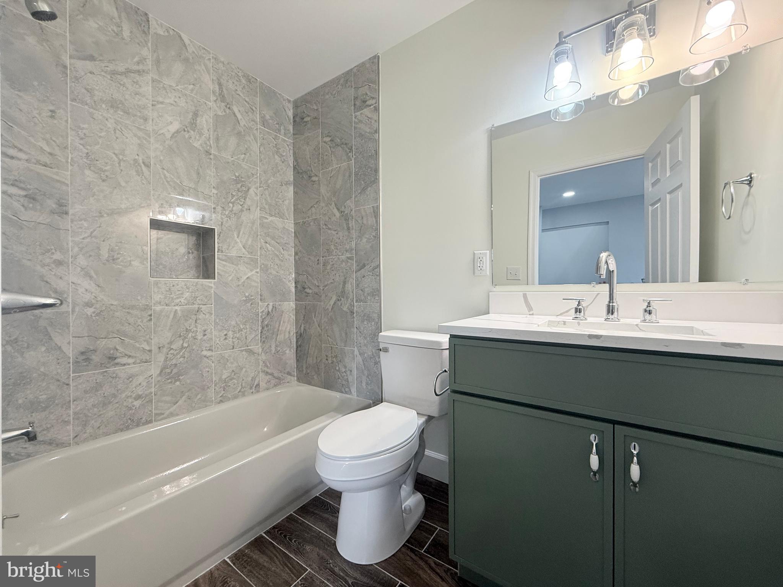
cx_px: 392
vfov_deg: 85.7
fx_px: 317
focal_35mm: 14
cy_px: 294
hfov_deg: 102.1
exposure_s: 1/120
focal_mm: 2.22
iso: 200
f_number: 2.2
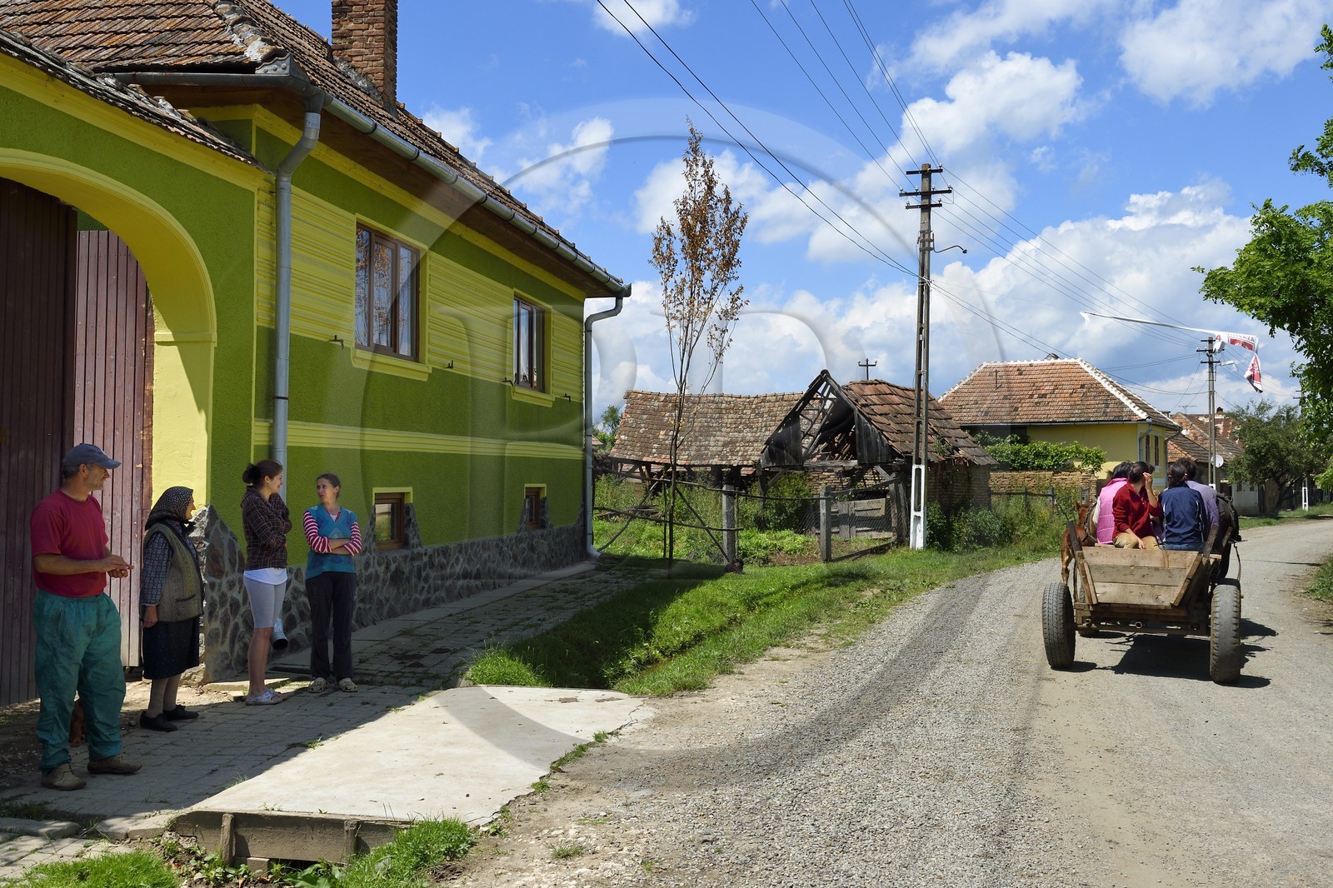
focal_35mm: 34
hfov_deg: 55.8
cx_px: 666
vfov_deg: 38.9
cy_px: 444
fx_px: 1259
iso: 400
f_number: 11
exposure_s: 1/640
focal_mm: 34
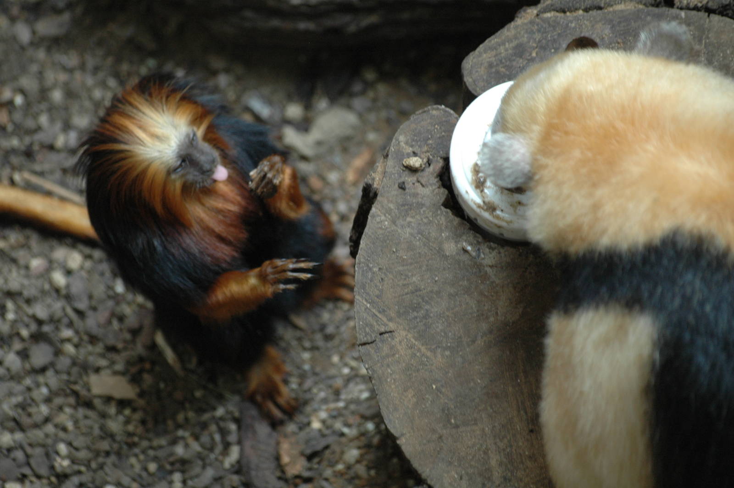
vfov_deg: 4.2
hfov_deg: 6.3
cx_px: 367
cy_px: 244
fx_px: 6721
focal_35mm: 330
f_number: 5.3
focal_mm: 220
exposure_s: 1/60
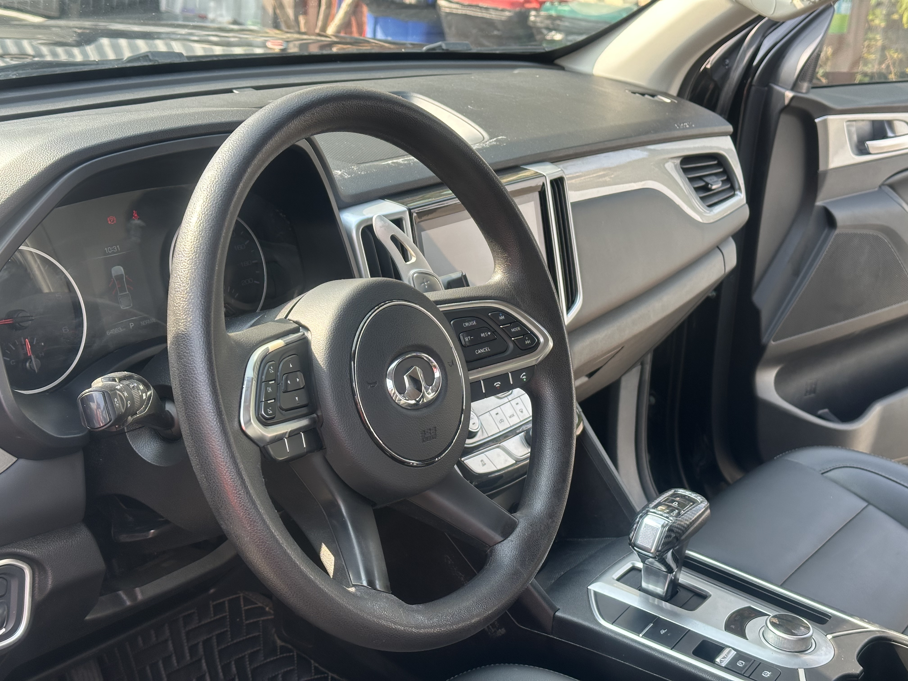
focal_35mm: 48
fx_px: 1259
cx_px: 454
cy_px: 340
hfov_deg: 39.7
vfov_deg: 30.3
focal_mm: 6.86
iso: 64
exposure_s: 1/305
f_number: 1.78
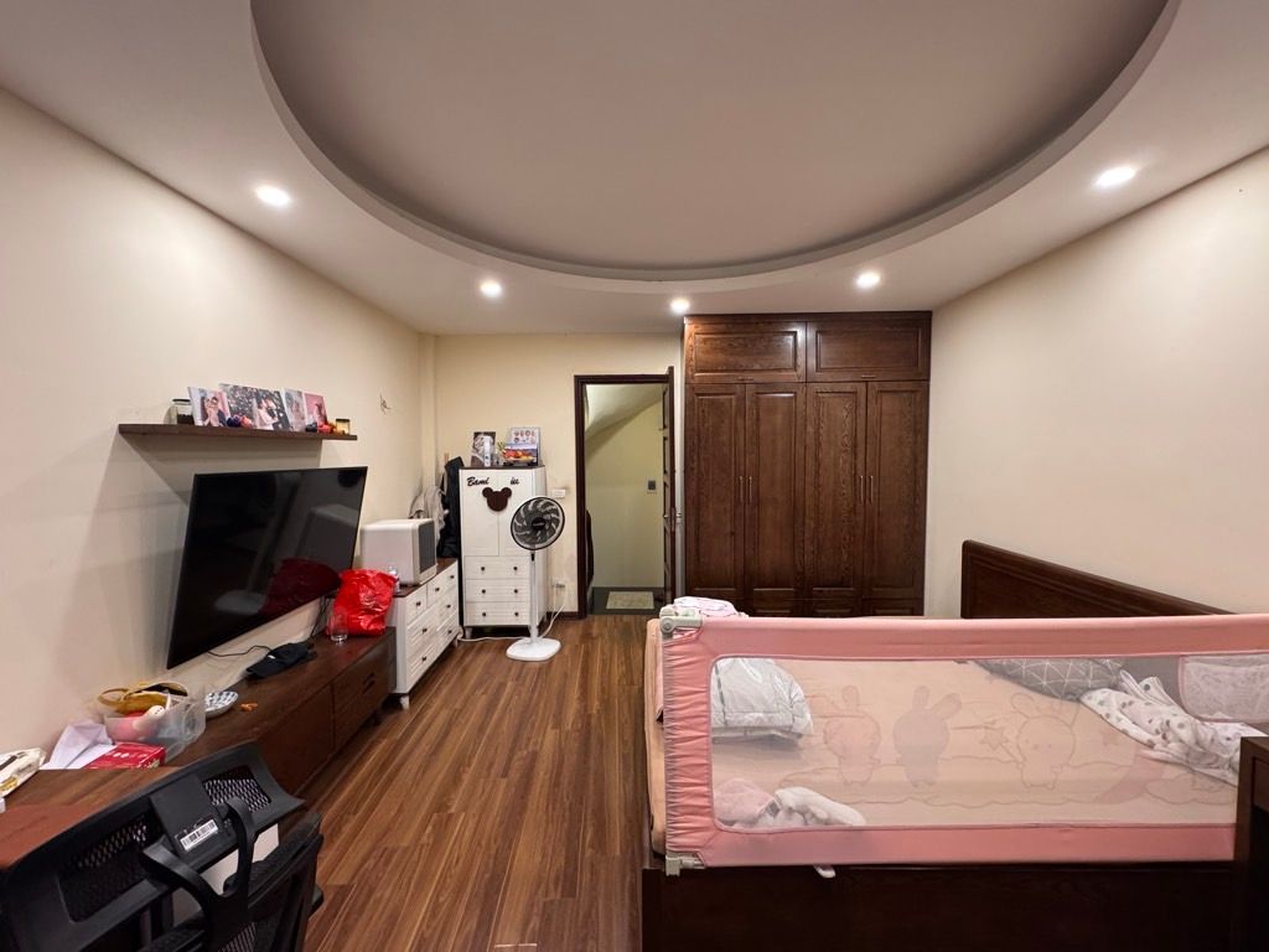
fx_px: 513
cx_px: 634
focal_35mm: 14
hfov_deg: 102.1
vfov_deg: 85.7
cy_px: 476
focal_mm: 2.22
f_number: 2.2
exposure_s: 1/50
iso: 320
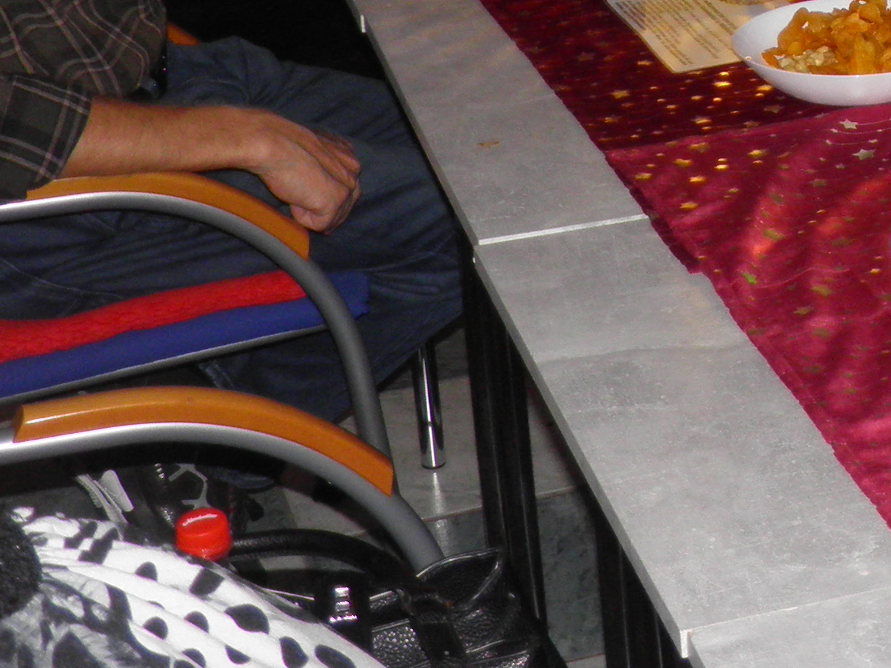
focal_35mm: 99
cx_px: 890
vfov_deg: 14.8
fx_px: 2548
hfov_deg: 19.3
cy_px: 43
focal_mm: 4.9
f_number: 2.8
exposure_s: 1/30
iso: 100
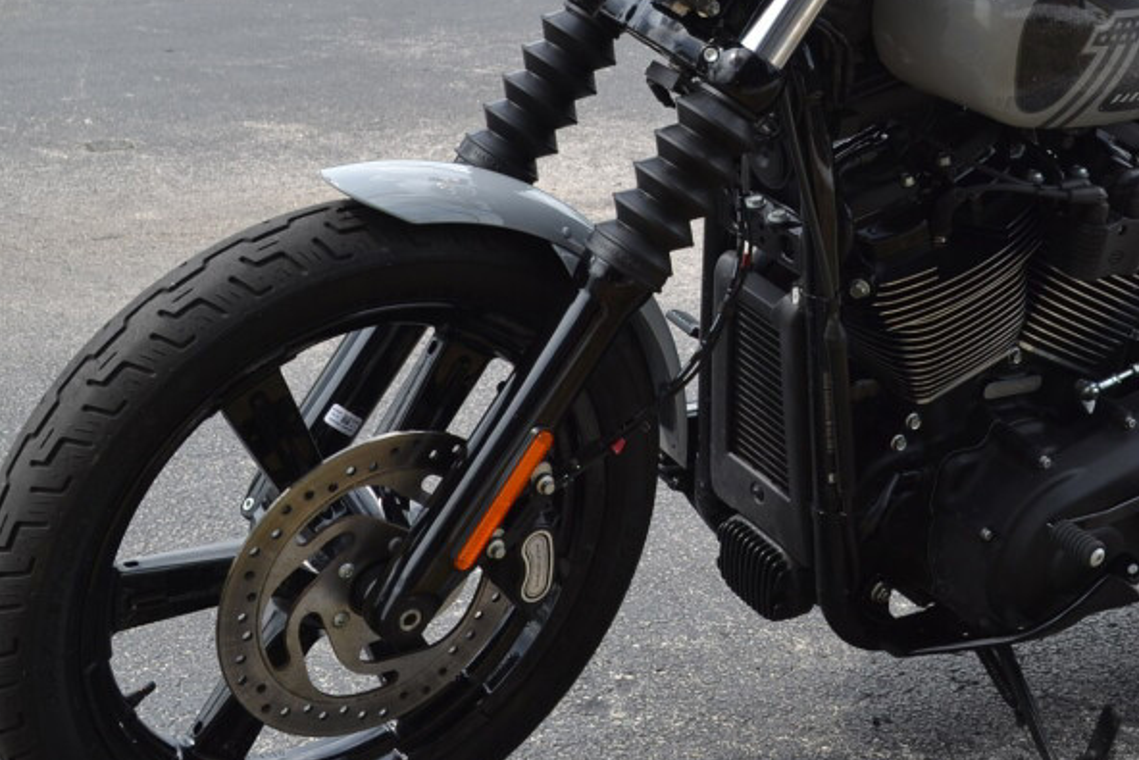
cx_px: 816
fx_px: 2310
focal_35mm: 73
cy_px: 142
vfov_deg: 18.5
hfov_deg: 27.4
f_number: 6.3
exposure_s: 1/160
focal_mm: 24
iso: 100
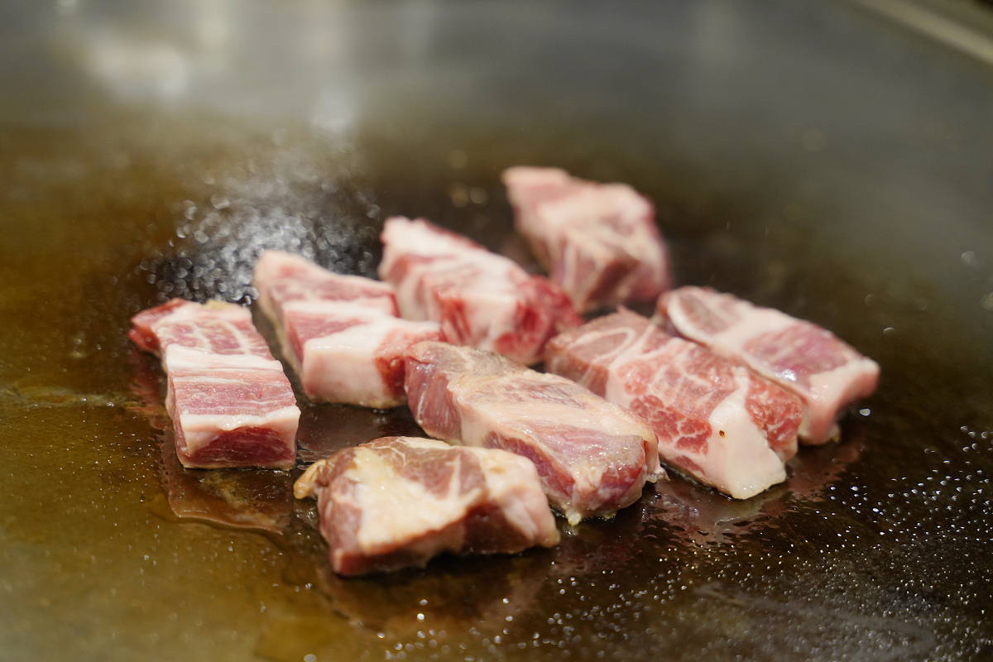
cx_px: 496
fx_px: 2069
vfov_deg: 18.2
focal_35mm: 75
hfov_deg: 27.0
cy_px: 331
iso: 1250
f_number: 4
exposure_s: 1/160
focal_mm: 75
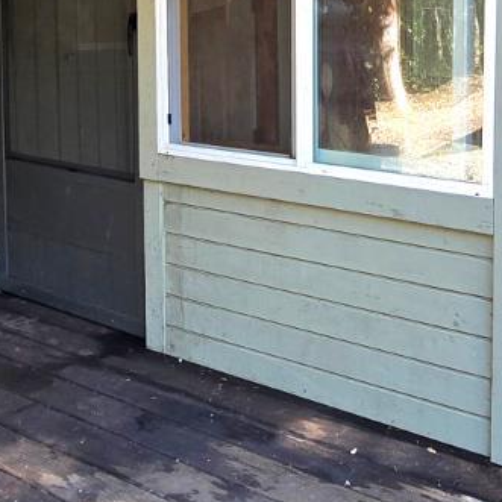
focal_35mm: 52
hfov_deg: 32.2
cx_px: 378
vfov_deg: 31.4
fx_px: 853
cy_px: 57
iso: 80
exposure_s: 1/120
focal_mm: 2.2
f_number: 2.2
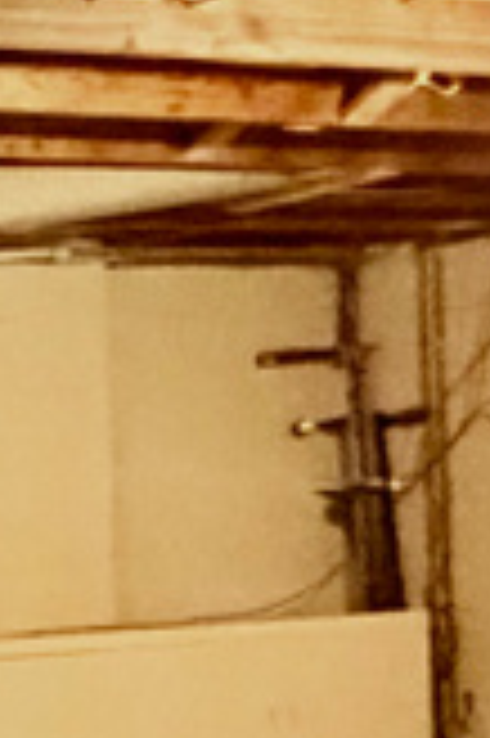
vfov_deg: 22.1
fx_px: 1862
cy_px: 590
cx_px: -814
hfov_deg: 11.4
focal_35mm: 91
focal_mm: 2.22
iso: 1250
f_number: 2.2
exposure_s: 1/40
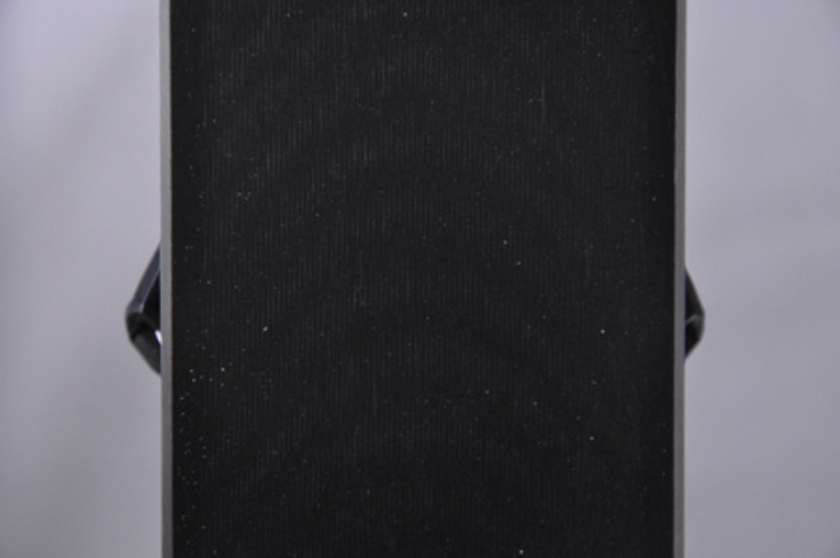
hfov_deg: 13.1
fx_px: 3671
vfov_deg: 8.7
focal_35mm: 158
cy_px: 279
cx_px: 420
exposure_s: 1/125
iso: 3200
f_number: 9.5
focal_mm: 105
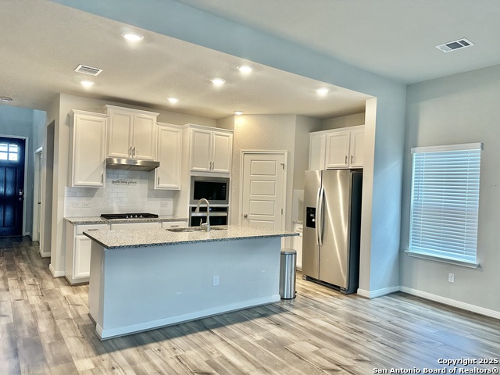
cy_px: 188
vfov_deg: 56.8
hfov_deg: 71.6
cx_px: 250
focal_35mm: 24
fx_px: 347
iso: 160
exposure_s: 1/120
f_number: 1.78
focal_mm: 6.86
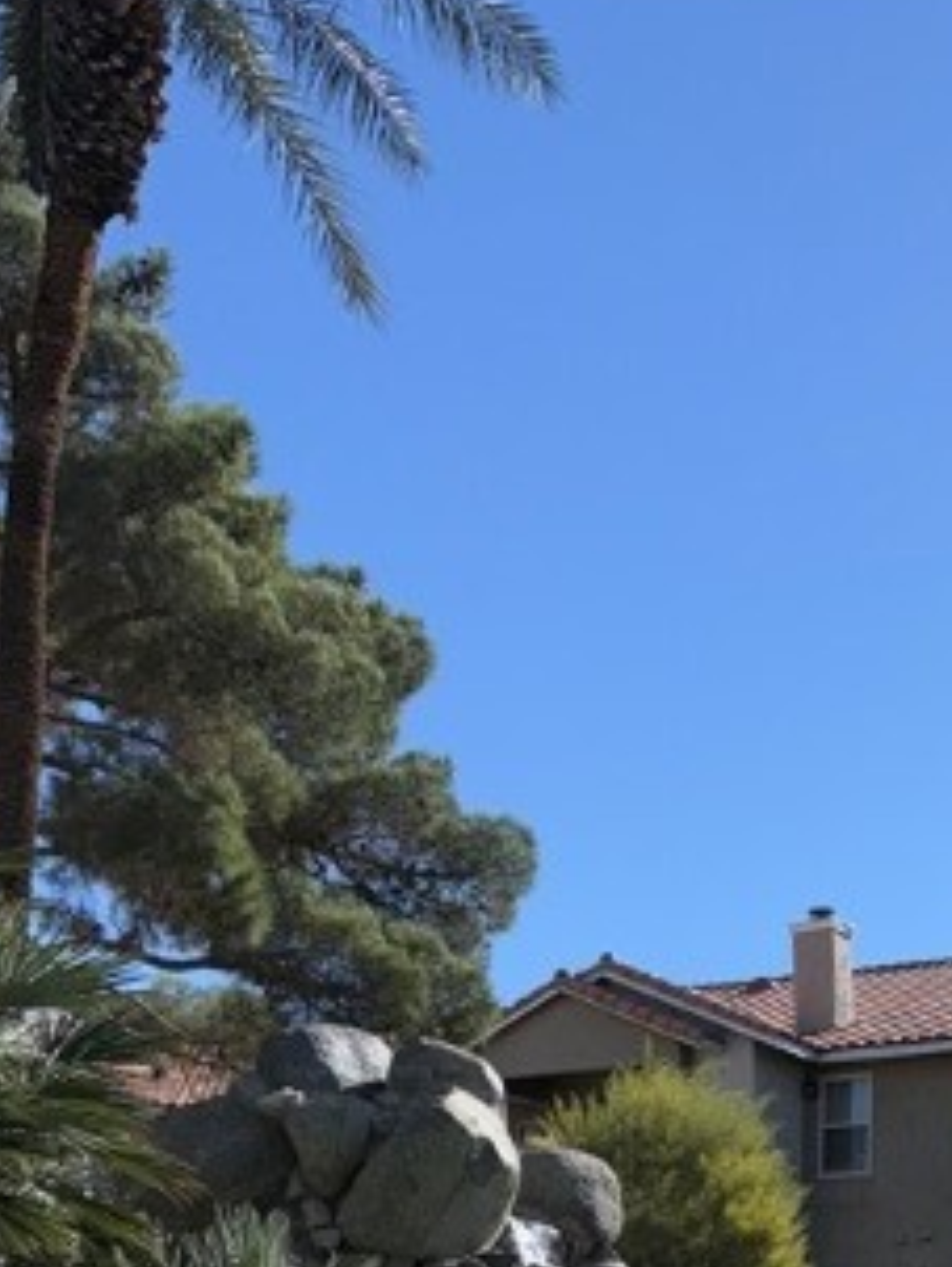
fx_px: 2234
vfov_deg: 27.5
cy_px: 1556
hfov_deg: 23.4
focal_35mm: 61
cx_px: 864
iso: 50
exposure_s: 1/12987
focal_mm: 6.76
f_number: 1.78
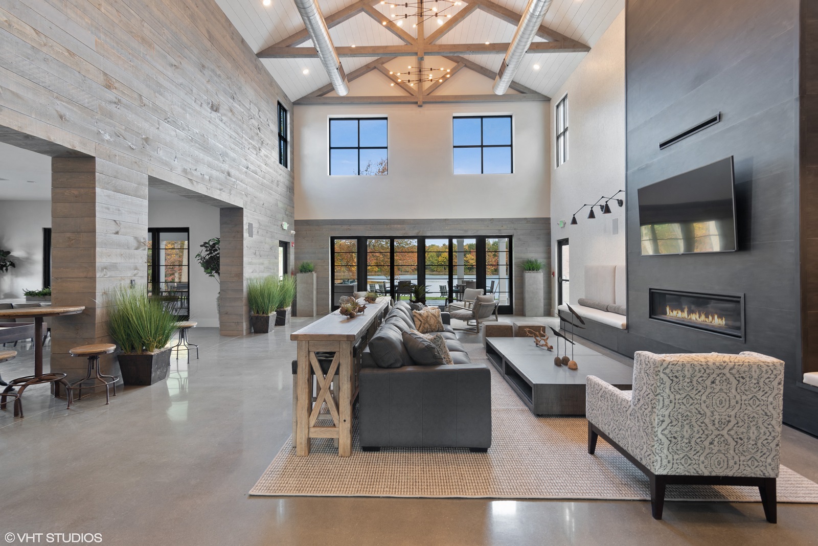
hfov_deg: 93.3
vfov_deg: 70.5
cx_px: 409
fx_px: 386
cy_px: 273
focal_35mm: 17
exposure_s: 1
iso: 200
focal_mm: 17
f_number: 9
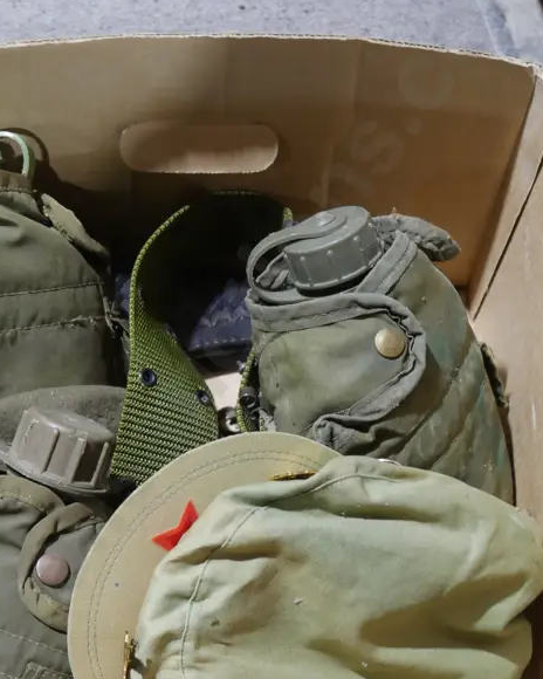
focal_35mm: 69
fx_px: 1386
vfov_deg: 27.5
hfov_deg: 22.1
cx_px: 200
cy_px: 380
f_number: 4.4
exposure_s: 1/60
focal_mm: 20
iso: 1000
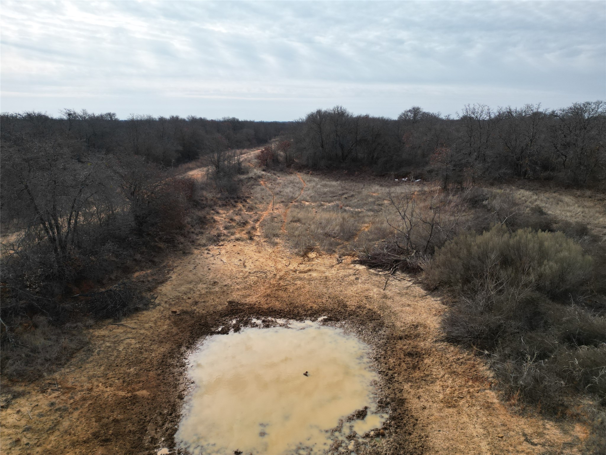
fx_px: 420
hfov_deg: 71.6
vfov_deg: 56.8
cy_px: 228
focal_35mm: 24
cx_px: 303
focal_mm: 6.72
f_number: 1.7
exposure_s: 1/3000
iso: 110
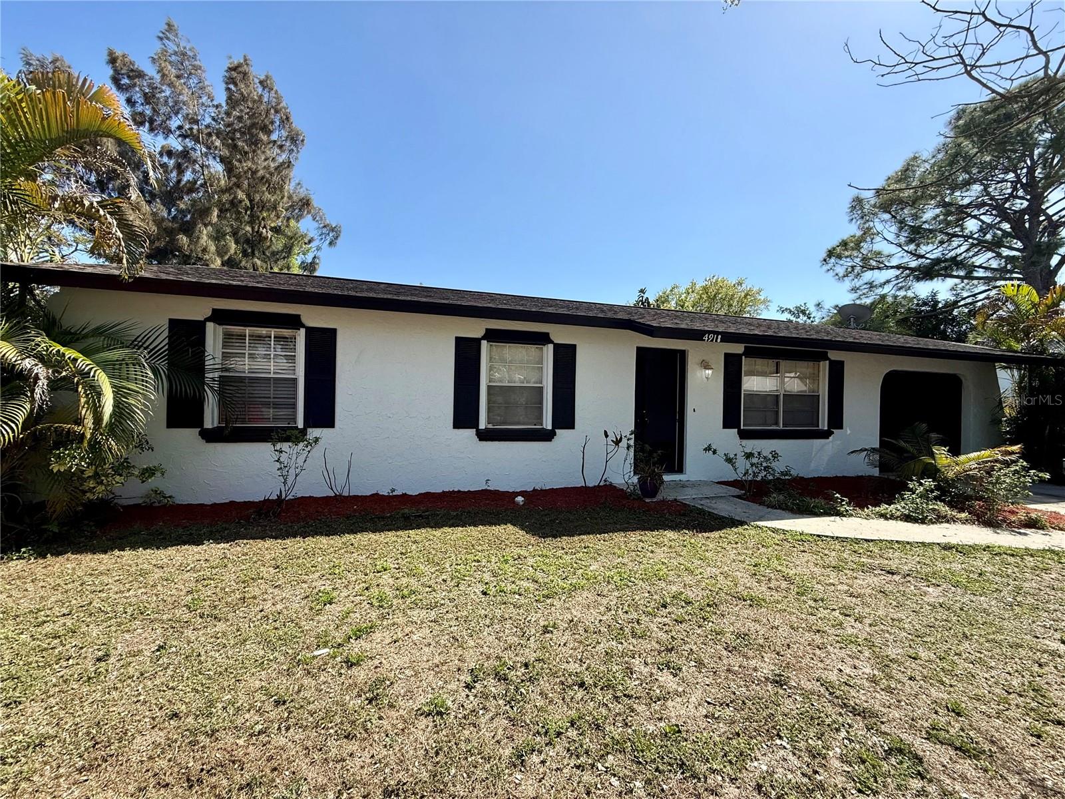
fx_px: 431
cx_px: 532
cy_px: 400
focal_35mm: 14
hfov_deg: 102.1
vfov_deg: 85.7
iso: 64
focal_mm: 2.22
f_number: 2.2
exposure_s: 1/1312
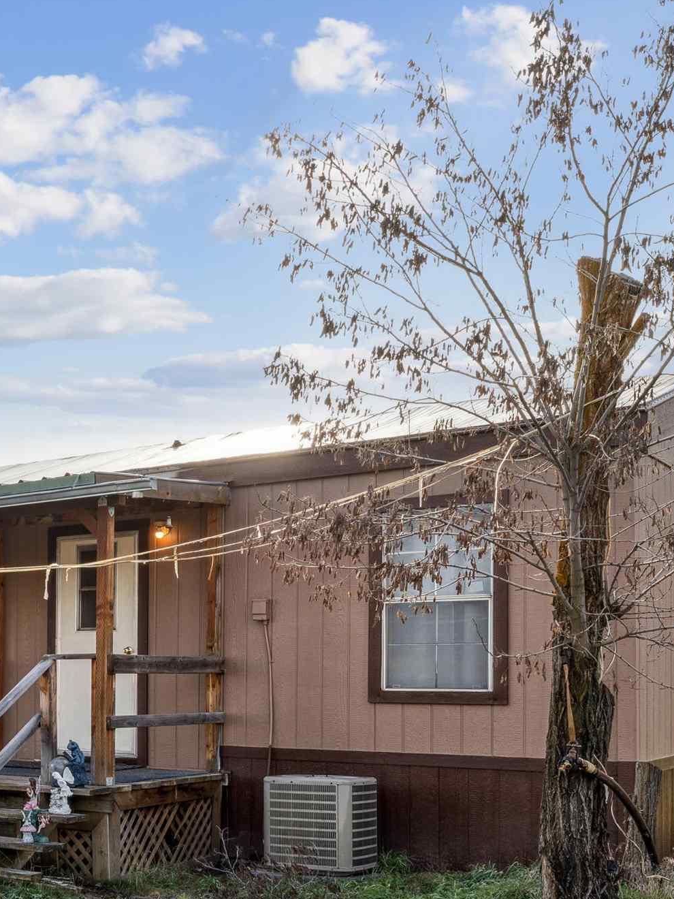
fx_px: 1243
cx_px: -177
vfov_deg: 38.6
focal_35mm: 48
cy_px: 682
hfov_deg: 26.3
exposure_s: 1/160
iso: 400
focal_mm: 21.4
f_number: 13
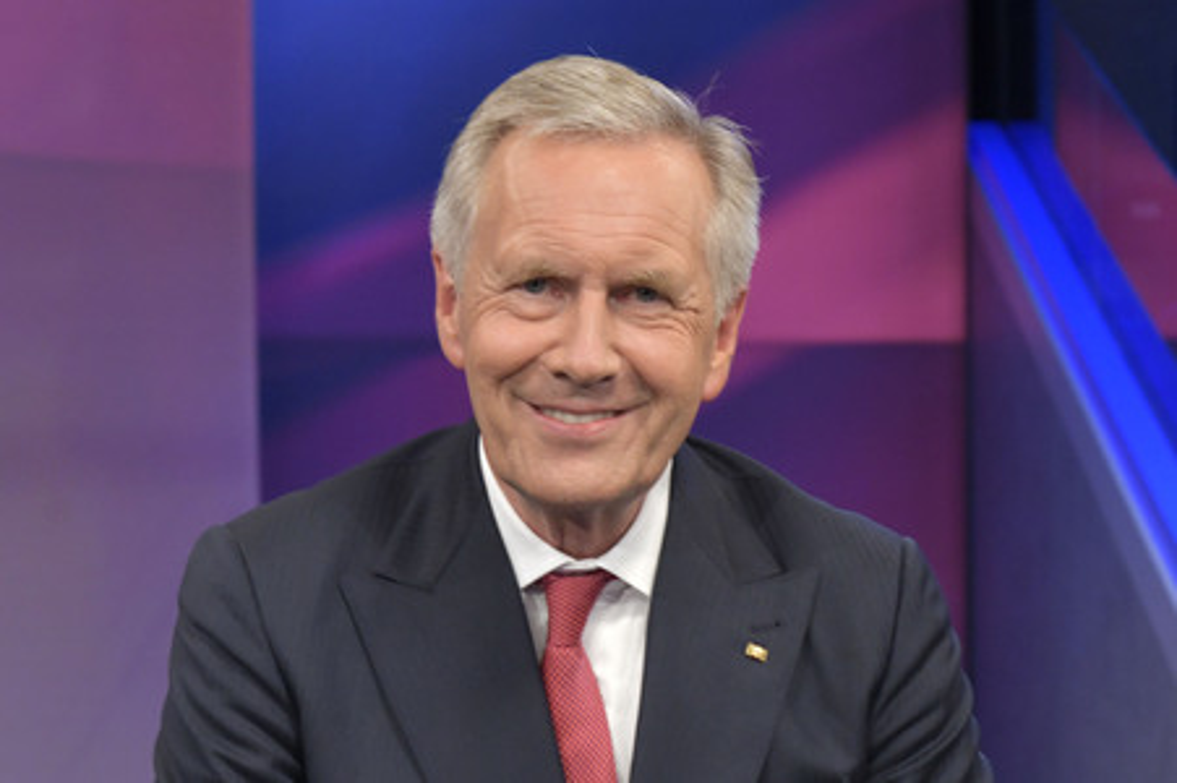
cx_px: 588
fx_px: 1895
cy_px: 392
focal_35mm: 58
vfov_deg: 23.3
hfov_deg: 34.5
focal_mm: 58
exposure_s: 1/160
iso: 1600
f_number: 5.6
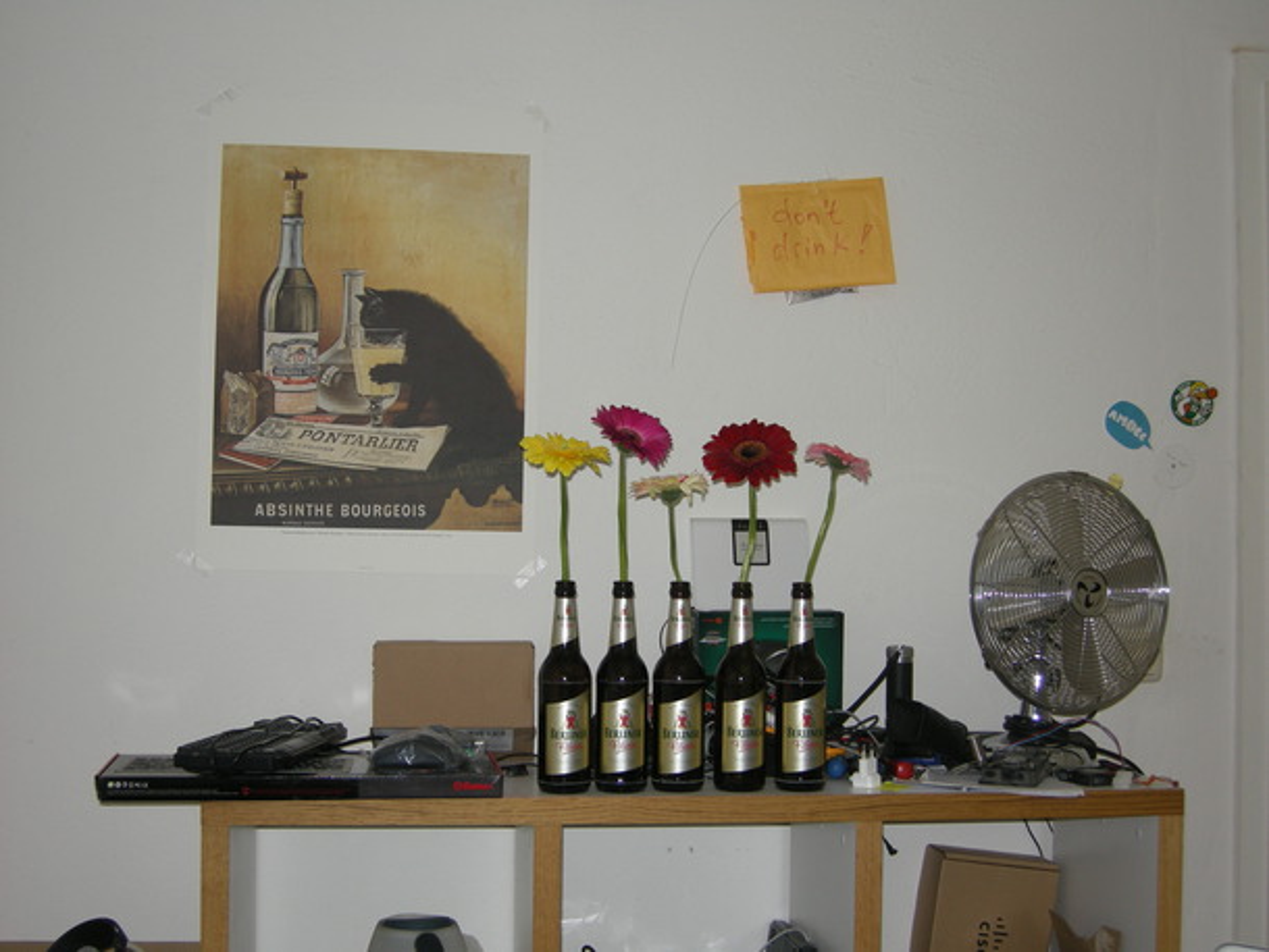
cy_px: 476
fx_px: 1760
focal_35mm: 48
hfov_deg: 39.6
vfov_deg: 30.3
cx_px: 634
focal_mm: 10.1
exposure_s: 1/30
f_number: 3.1
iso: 64
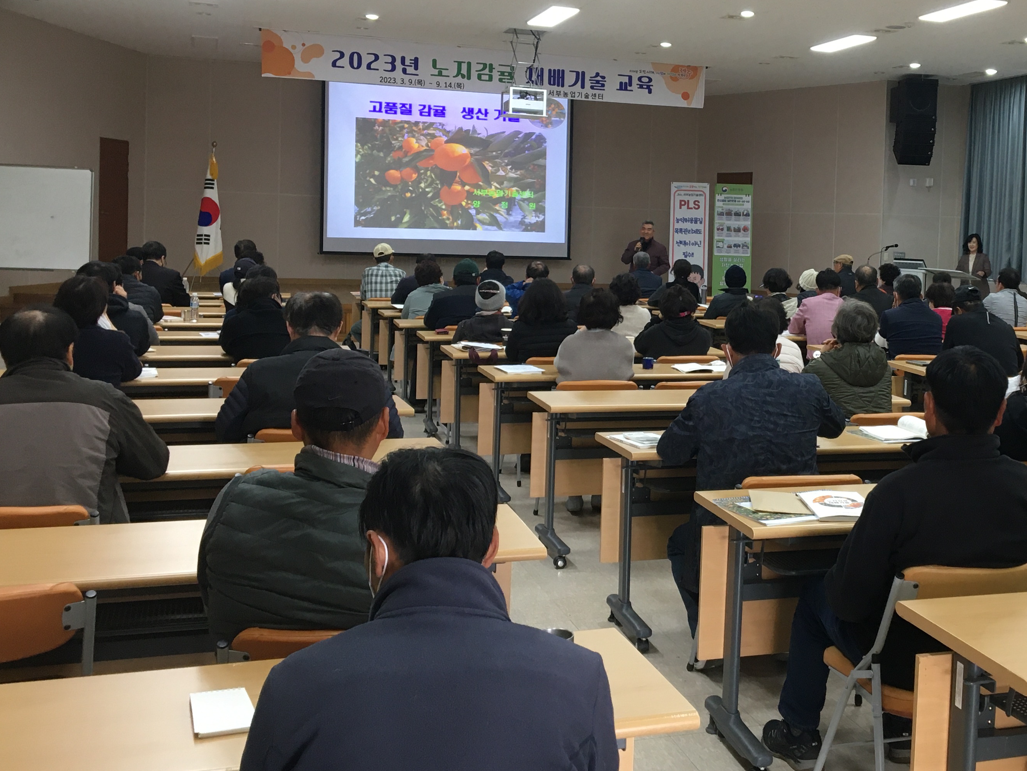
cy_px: 277
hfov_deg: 42.1
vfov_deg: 32.7
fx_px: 1305
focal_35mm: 44
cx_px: 726
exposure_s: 1/30
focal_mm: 4.15
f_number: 2.2
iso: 80
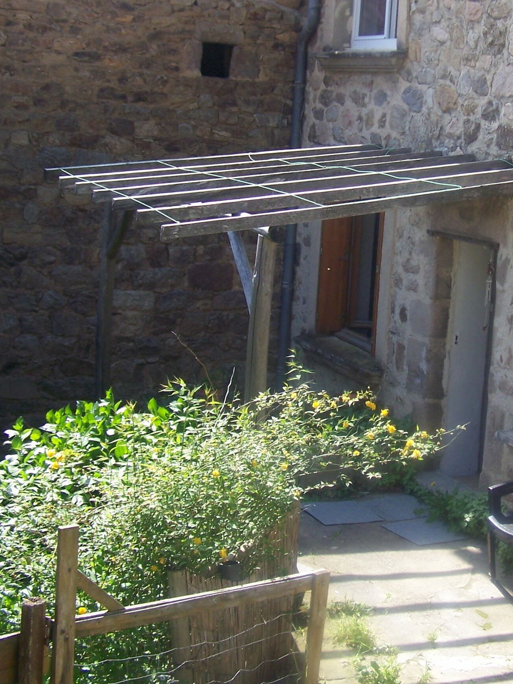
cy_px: 264
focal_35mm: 67
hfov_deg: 21.7
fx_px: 1324
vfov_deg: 28.9
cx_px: 396
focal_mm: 6.3
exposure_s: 1/250
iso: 64
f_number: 2.8
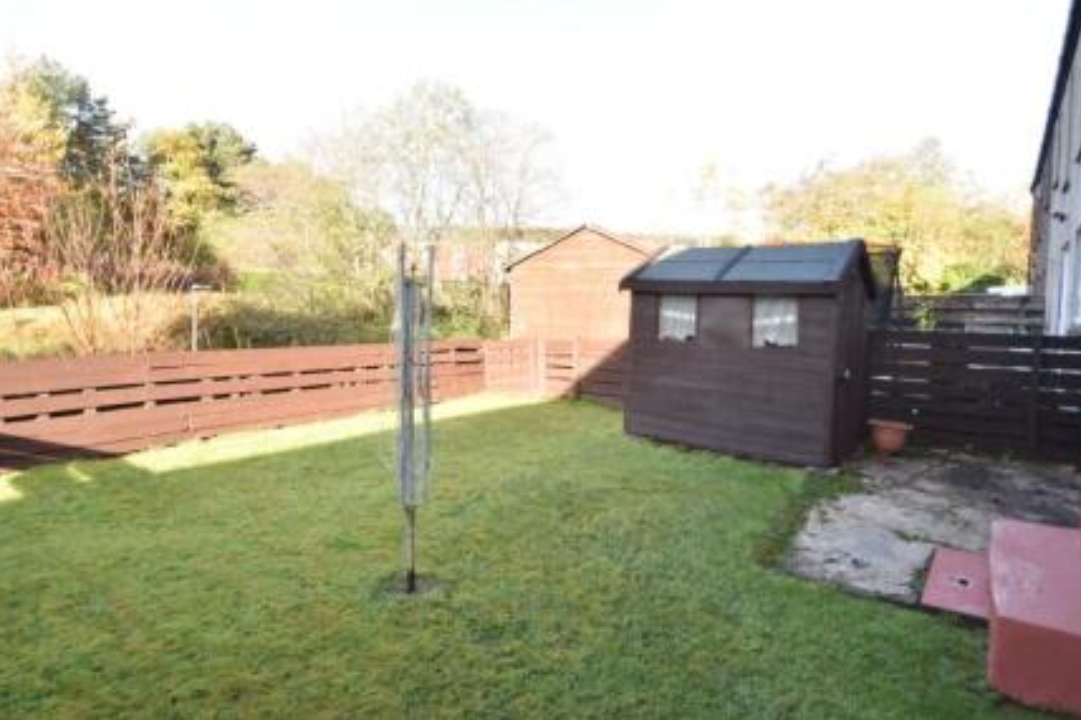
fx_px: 600
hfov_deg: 83.9
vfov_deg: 61.8
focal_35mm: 20
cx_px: 576
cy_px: 325
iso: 100
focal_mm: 12
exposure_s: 1/125
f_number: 4.5
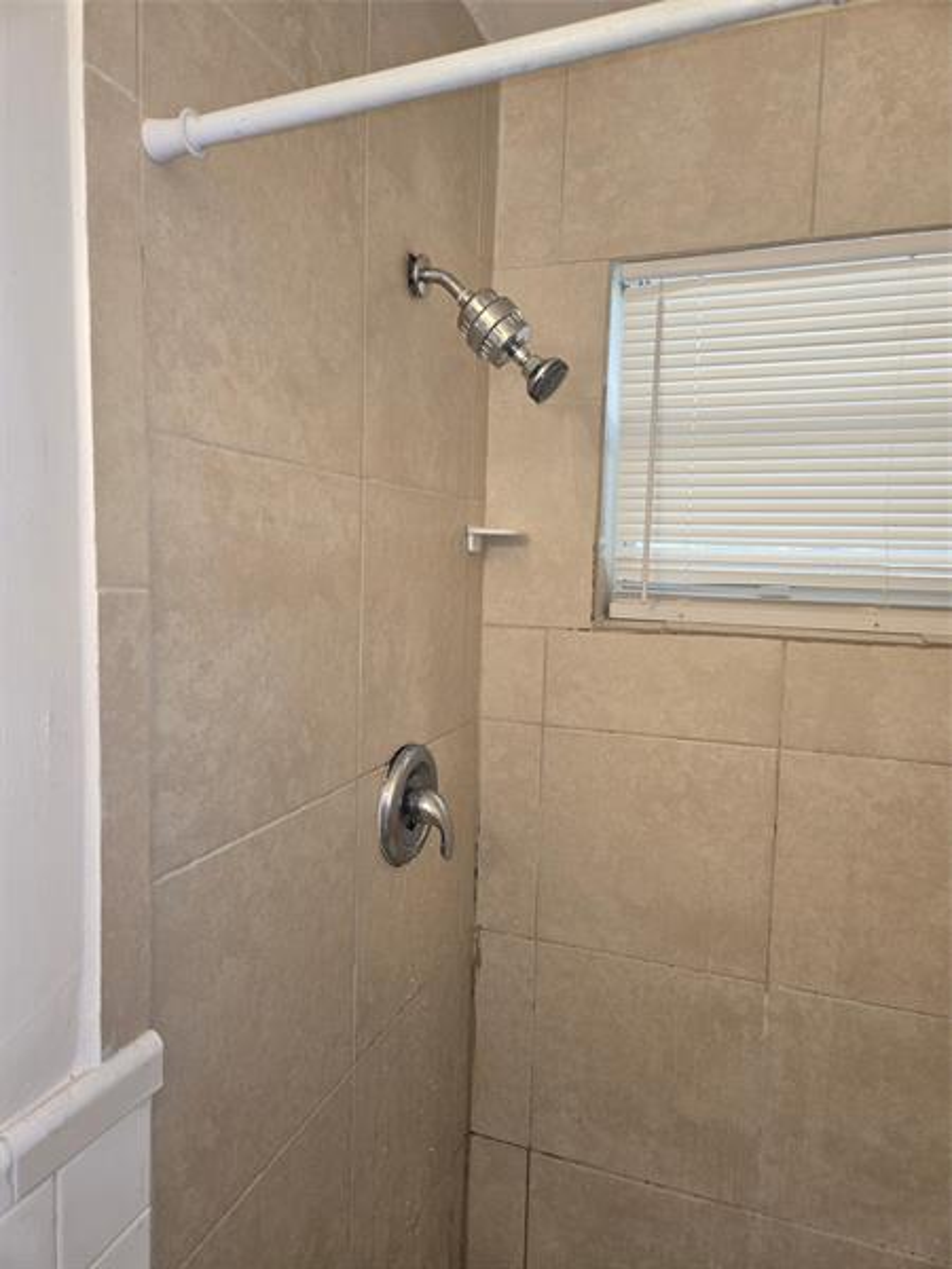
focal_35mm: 23
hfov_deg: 58.9
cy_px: 634
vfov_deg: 73.9
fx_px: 843
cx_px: 476
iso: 80
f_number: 1.8
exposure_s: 1/60
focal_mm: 5.4
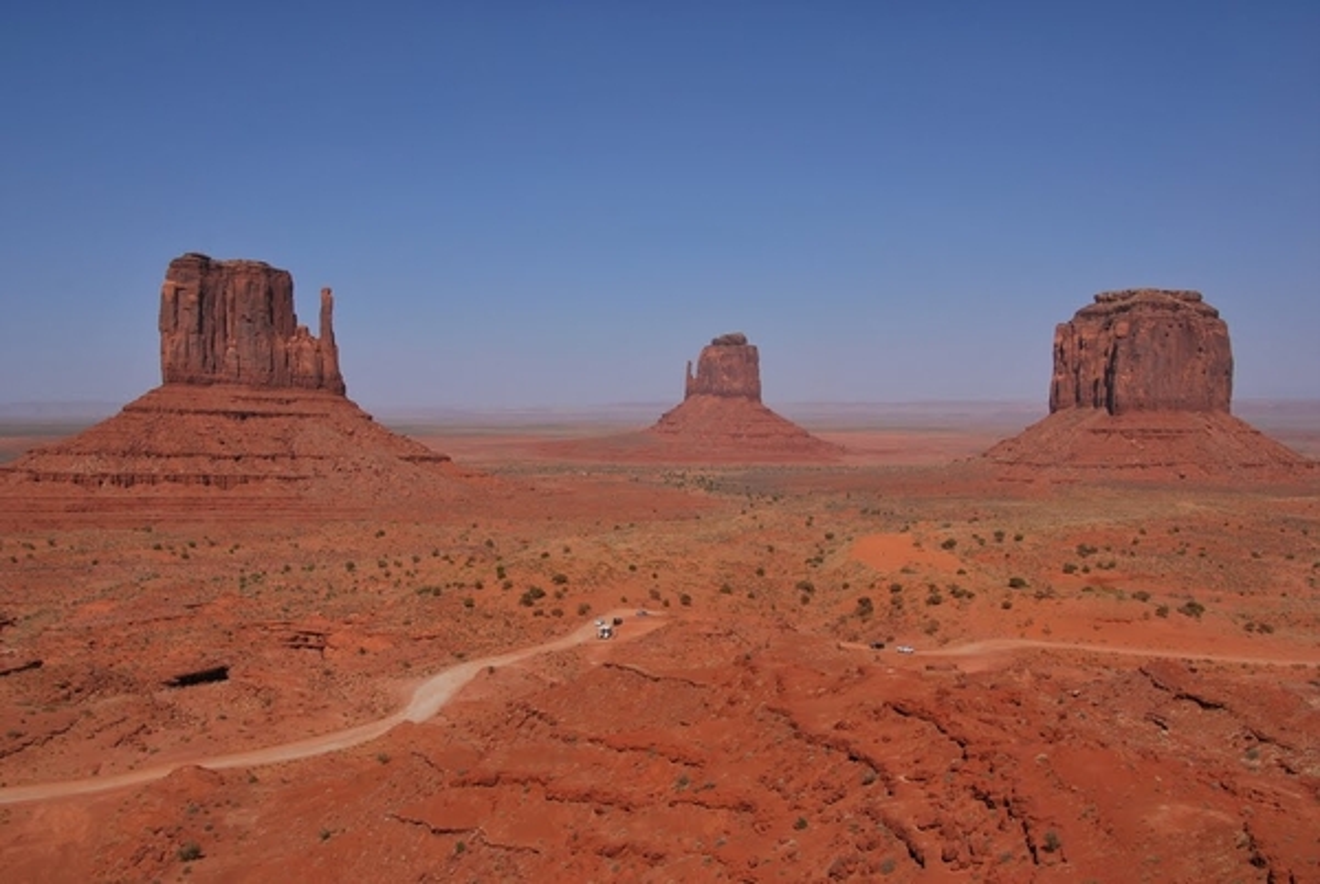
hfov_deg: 51.2
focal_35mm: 38
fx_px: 1377
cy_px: 442
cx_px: 660
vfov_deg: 35.6
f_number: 11
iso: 100
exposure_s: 1/500
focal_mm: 25
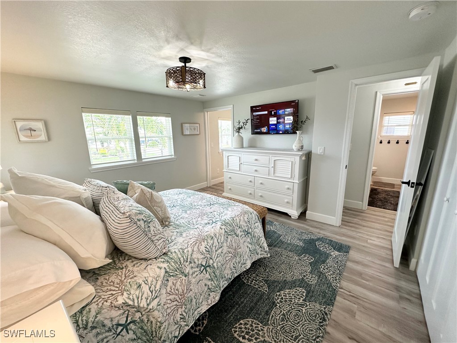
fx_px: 185
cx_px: 228
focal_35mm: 14
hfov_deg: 102.1
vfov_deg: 85.7
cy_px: 172
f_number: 2.2
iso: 125
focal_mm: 2.22
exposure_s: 1/120
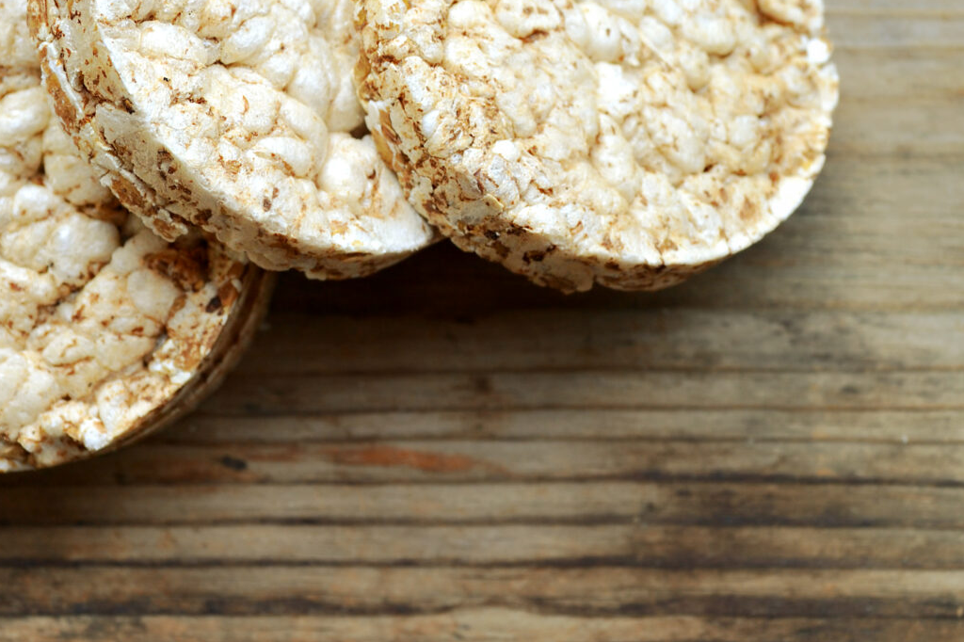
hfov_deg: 25.7
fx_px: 2108
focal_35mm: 79
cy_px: 176
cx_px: 416
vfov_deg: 17.2
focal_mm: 35
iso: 360
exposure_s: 1/125
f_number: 5.6
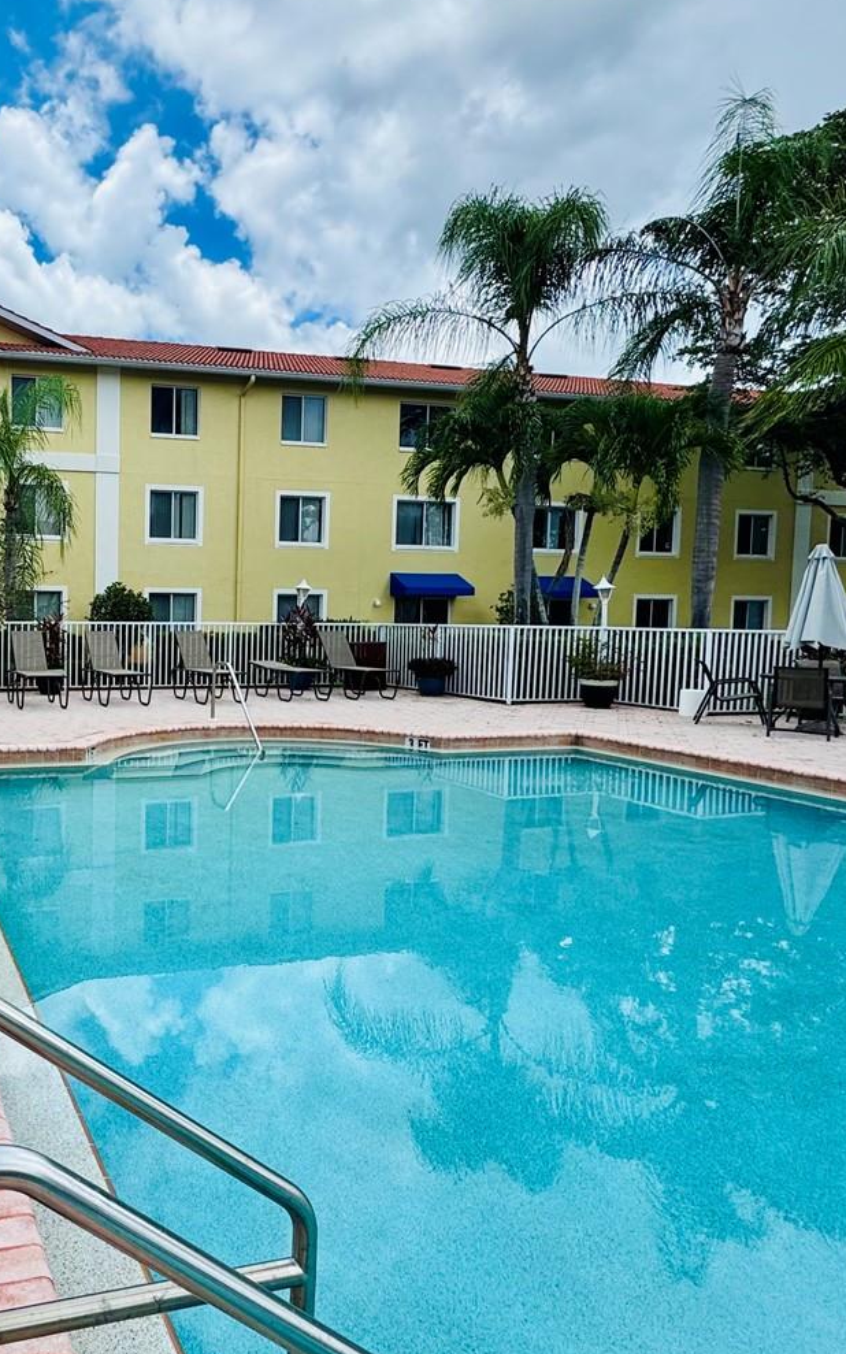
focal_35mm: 24
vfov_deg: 74.8
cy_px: 669
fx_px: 885
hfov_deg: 45.8
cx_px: 71
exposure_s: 1/1063
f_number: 2.2
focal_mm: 2.22
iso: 40
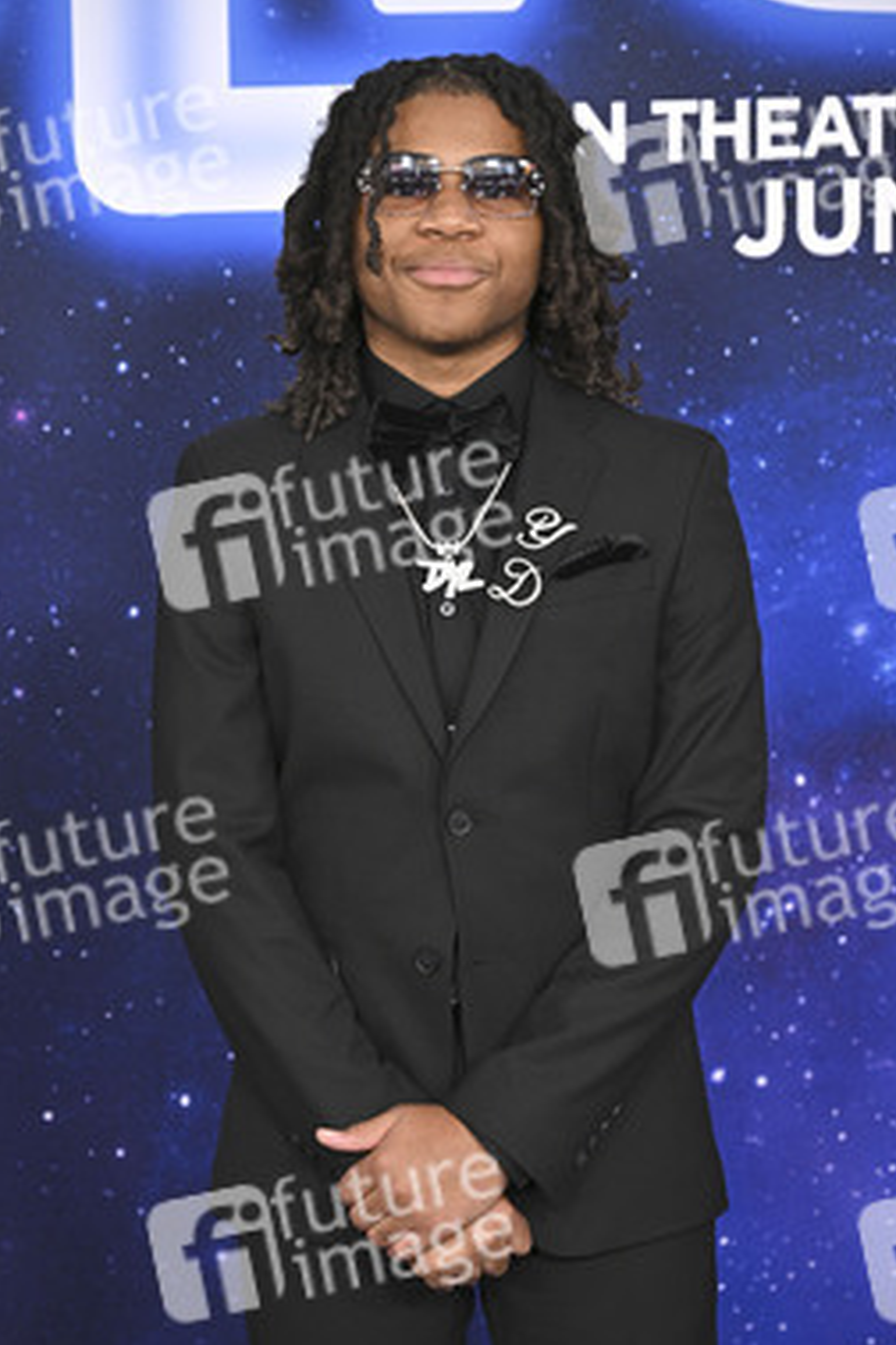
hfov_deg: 12.3
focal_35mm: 111
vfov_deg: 18.4
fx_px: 4144
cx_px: 434
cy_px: 705
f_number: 5.6
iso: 1600
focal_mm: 105
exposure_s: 1/320
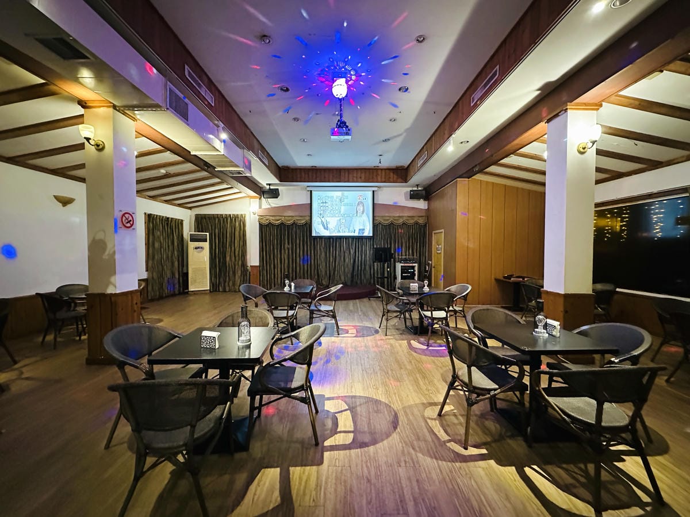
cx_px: 345
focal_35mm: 14
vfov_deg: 85.7
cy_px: 258
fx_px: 279
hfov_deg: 102.1
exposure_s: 1/40
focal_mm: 2.22
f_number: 2.2
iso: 1250
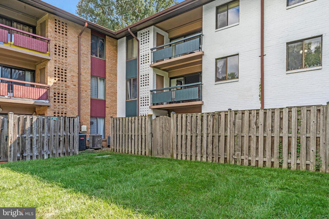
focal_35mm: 23
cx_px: 164
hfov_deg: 75.9
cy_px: 110
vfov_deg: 54.9
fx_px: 211
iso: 100
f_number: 8
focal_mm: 23.1
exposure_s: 1/80
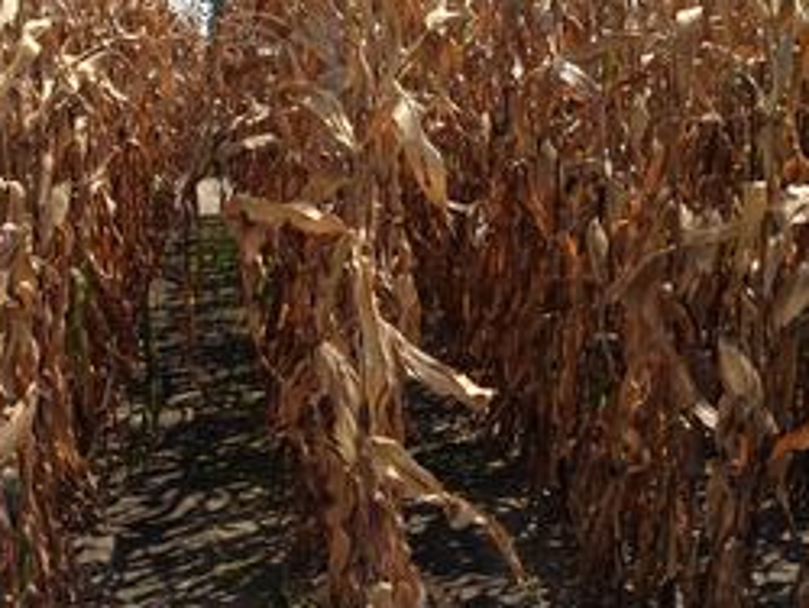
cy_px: 168
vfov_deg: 25.9
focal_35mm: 56
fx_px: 1310
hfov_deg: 33.9
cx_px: 239
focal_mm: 4.28
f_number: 2.4
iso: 64
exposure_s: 1/1104
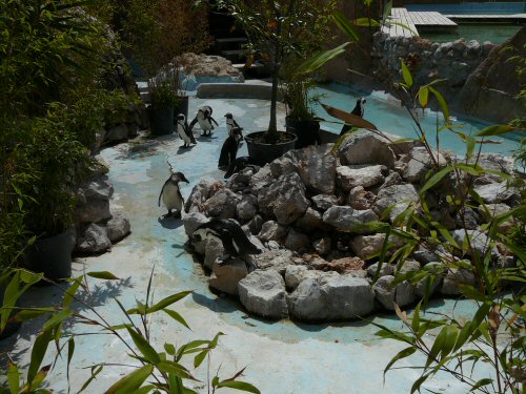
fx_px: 532
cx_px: 263
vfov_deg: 40.7
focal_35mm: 35
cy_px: 197
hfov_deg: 52.6
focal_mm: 5.2
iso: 100
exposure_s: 1/2000
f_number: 5
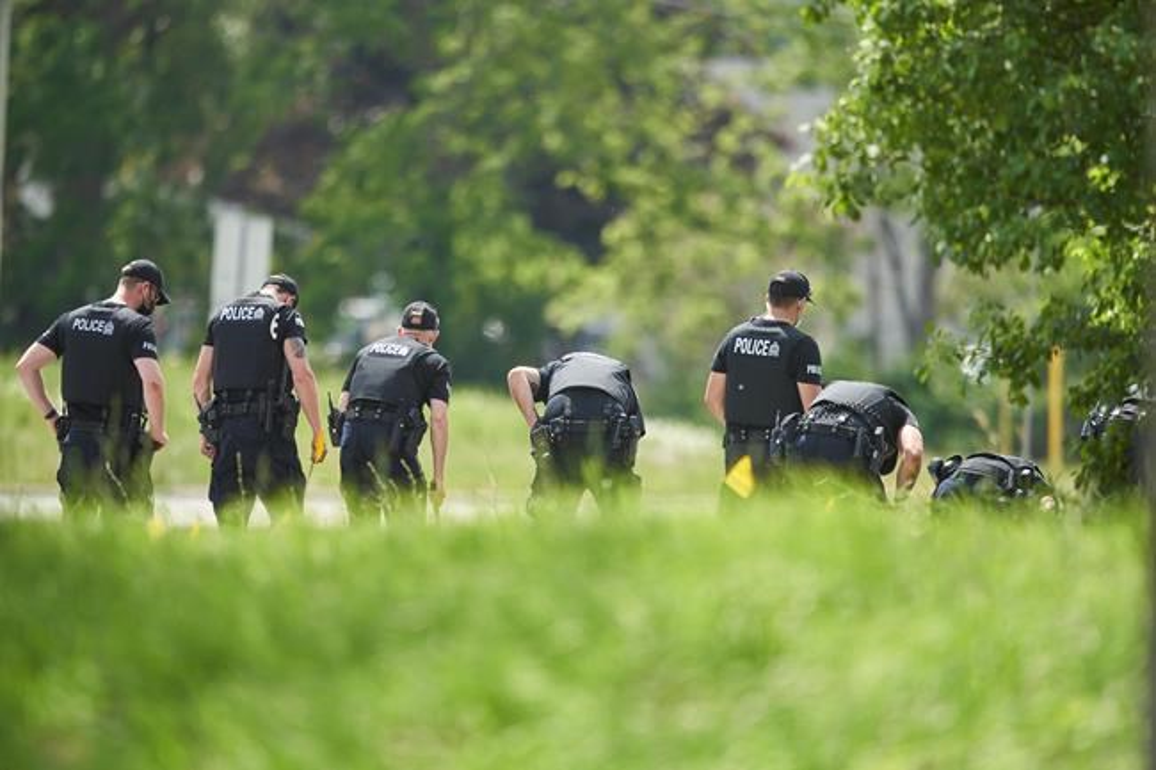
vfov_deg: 3.4
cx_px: 578
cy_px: 385
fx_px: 12840
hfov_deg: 5.2
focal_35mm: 400
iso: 800
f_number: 2.8
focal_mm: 400
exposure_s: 1/8000
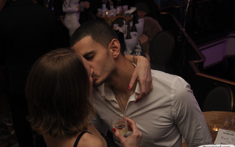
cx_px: 118
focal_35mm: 62
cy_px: 78
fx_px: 397
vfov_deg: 21.0
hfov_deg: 33.0
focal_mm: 40
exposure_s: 1/60
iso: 400
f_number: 4.8
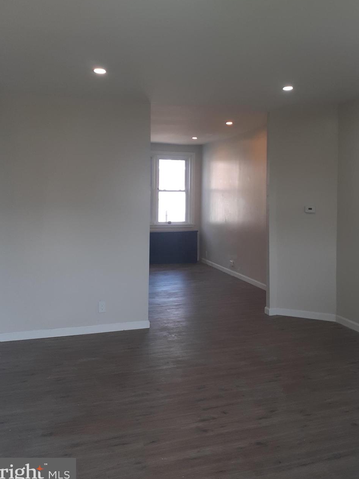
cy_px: 196
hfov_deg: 42.9
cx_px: 200
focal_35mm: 33
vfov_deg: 55.0
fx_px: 456
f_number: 1.9
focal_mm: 3.6
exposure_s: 1/120
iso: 80
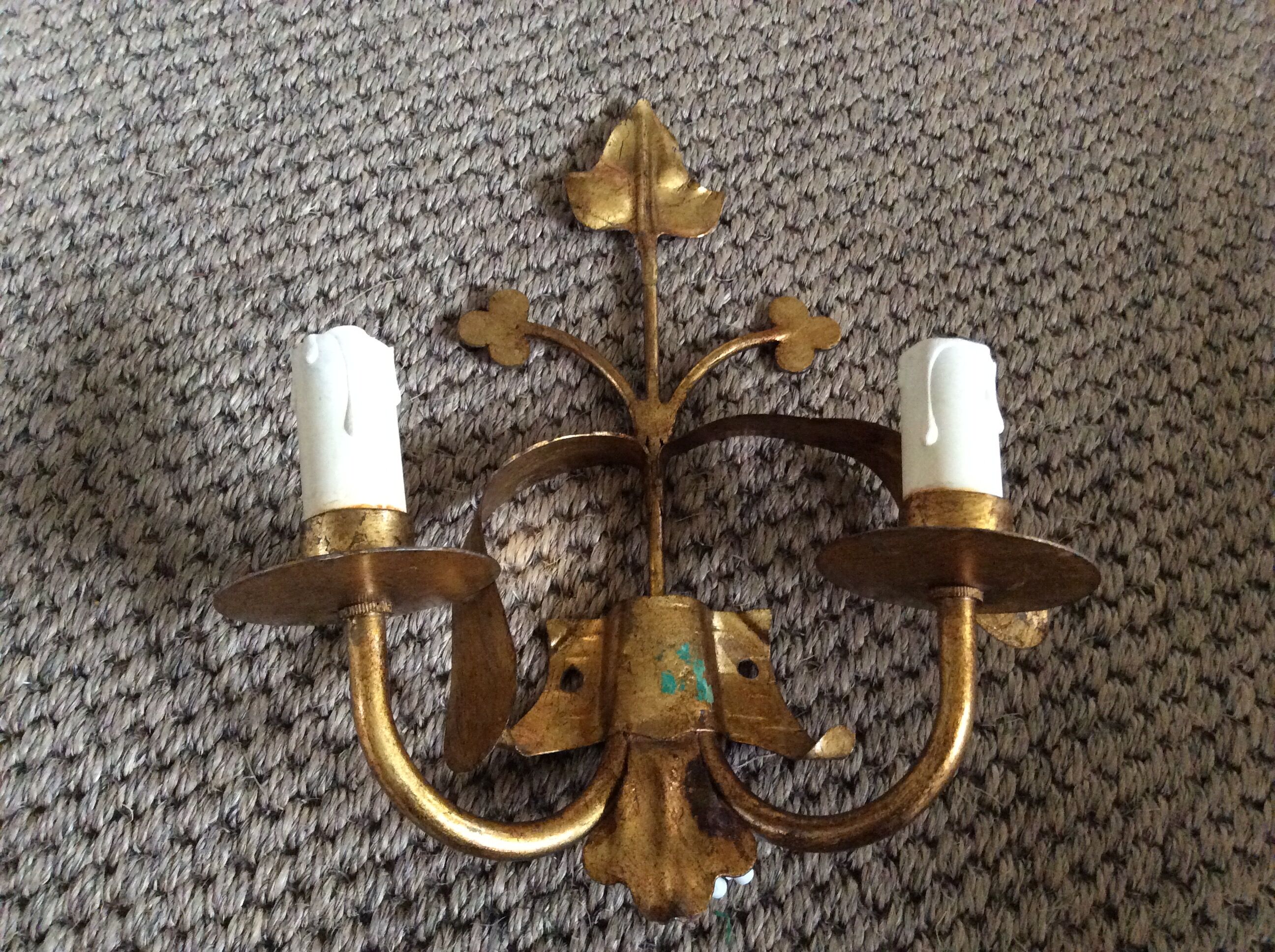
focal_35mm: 32
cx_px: 638
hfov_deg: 56.9
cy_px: 476
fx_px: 1177
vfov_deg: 44.1
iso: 320
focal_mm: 3.3
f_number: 2.4
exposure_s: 1/17
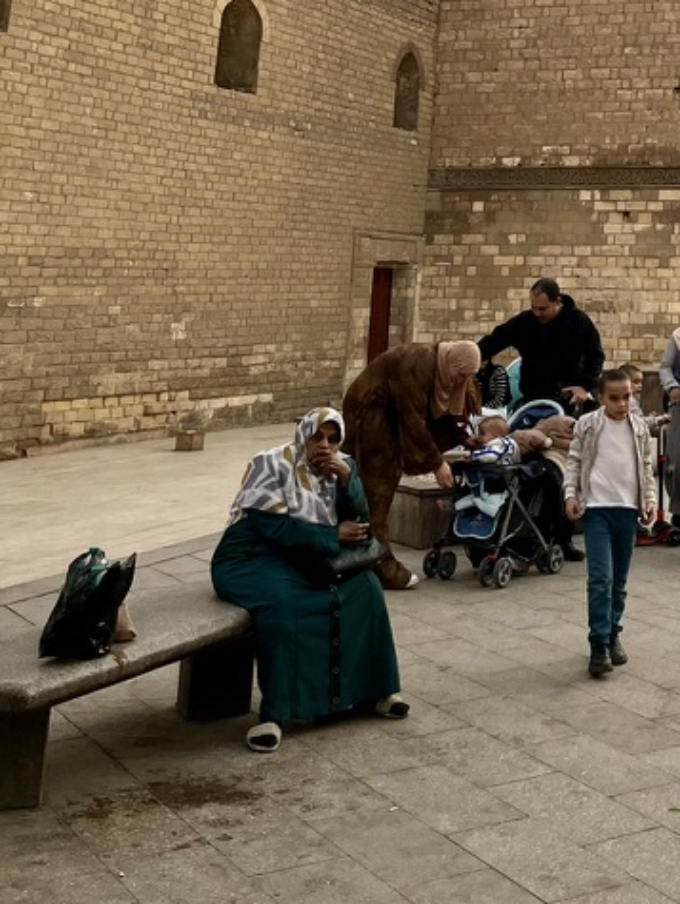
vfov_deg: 31.6
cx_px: 710
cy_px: -8
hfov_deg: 24.7
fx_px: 1465
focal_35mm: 56
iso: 50
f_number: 1.6
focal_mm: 5.1
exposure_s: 1/122
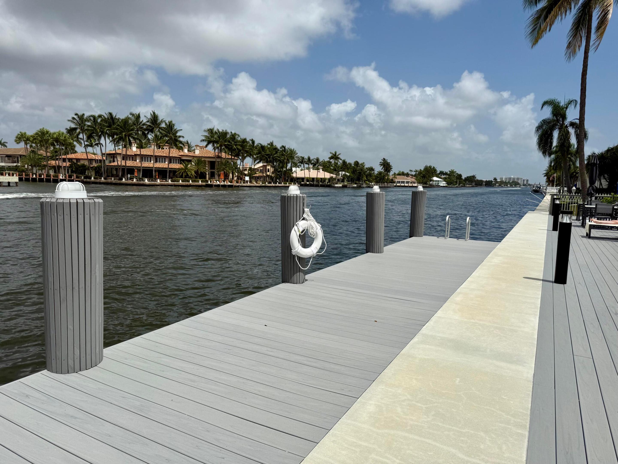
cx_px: 309
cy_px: 232
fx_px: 428
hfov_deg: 71.6
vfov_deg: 56.8
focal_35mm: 24
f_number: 1.78
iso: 80
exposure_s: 1/14286
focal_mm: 6.76
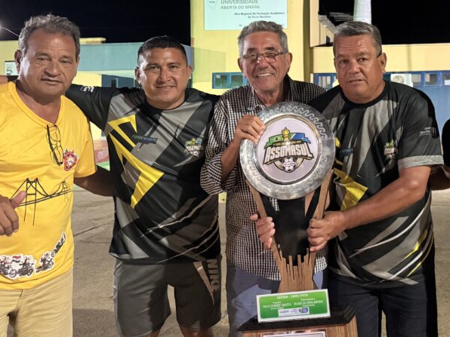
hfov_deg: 42.4
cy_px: 97
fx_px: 559
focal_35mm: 43
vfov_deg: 33.1
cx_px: 341
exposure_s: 1/30
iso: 1000
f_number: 1.78
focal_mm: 6.76
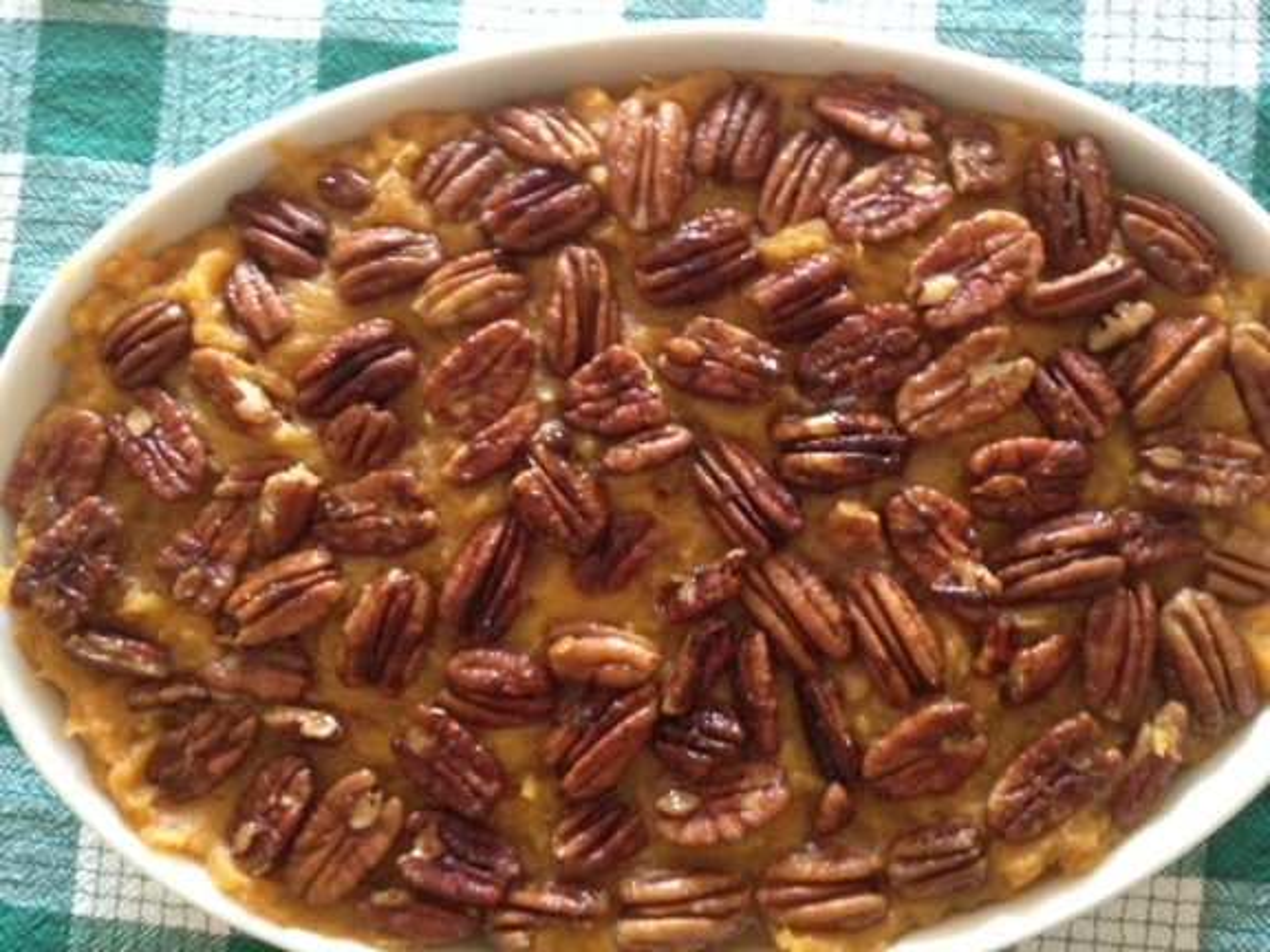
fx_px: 1284
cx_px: 635
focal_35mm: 35
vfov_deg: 40.7
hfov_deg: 52.6
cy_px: 476
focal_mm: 4.28
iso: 500
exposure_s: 1/15
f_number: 2.4
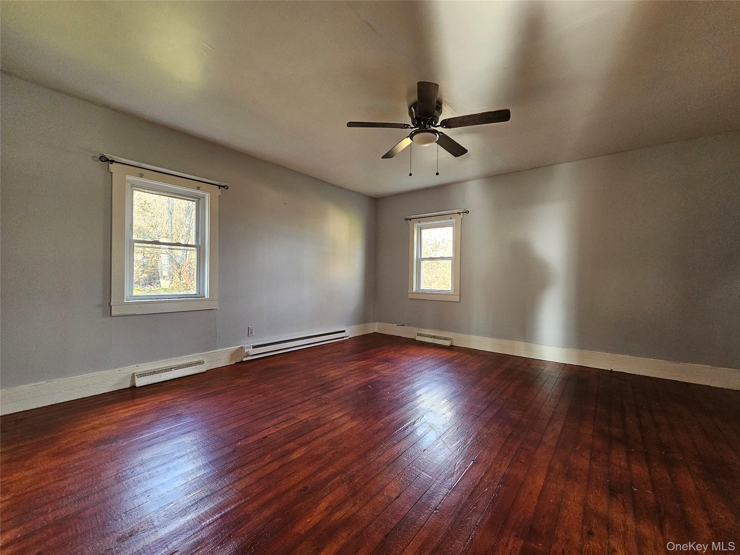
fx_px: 278
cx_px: 370
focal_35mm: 13
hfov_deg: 106.2
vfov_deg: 89.9
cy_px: 278
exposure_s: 1/60
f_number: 2.2
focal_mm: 2.2
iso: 320
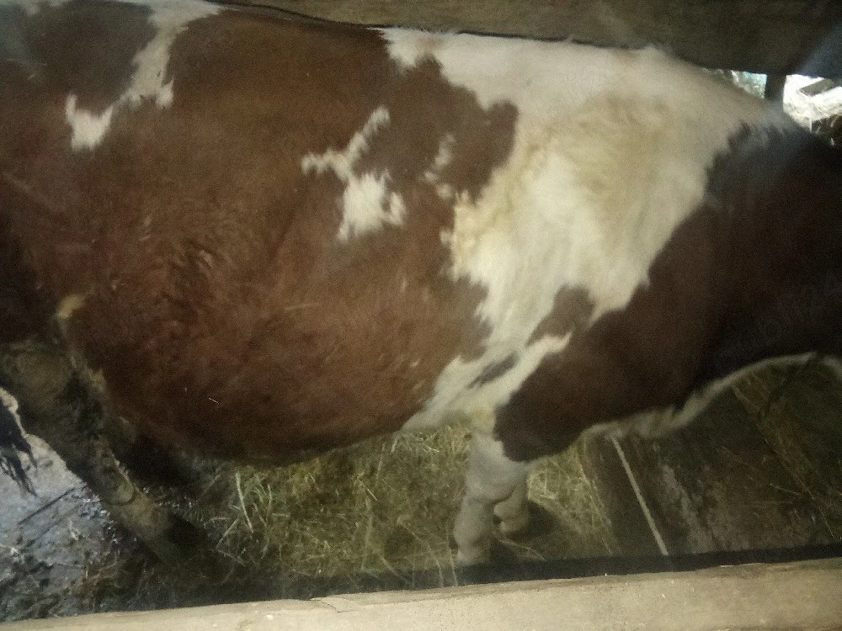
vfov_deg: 49.7
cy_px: 316
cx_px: 421
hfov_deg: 63.4
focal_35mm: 28
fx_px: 681
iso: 640
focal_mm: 2.78
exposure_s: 1/14.3
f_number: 2
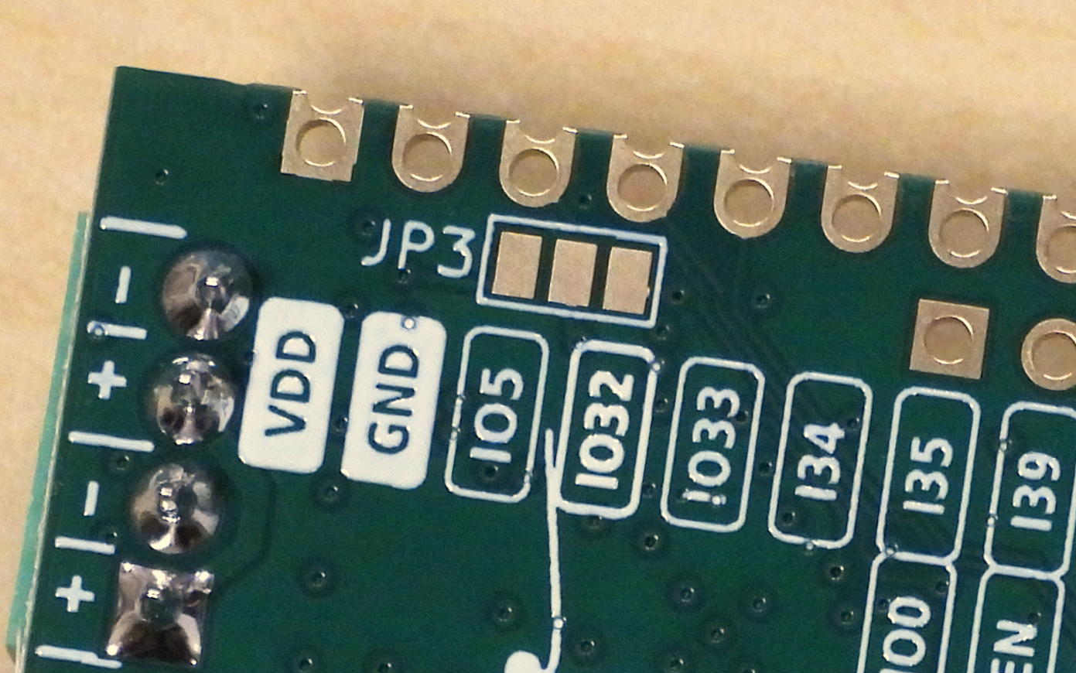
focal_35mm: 112
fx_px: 3285
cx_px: 541
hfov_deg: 18.6
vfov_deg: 11.7
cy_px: 295
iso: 400
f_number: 4
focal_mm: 18.7
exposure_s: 1/80
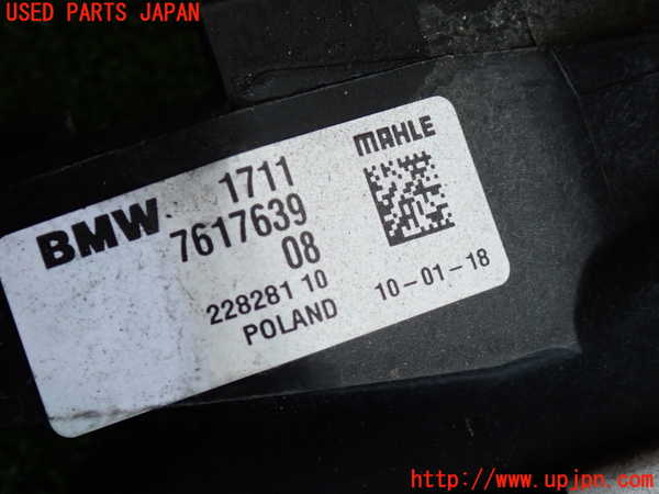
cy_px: 247
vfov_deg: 14.8
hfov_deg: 19.6
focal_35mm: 100
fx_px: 1904
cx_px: 330
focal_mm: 18
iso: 250
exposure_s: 1/100
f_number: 4.9
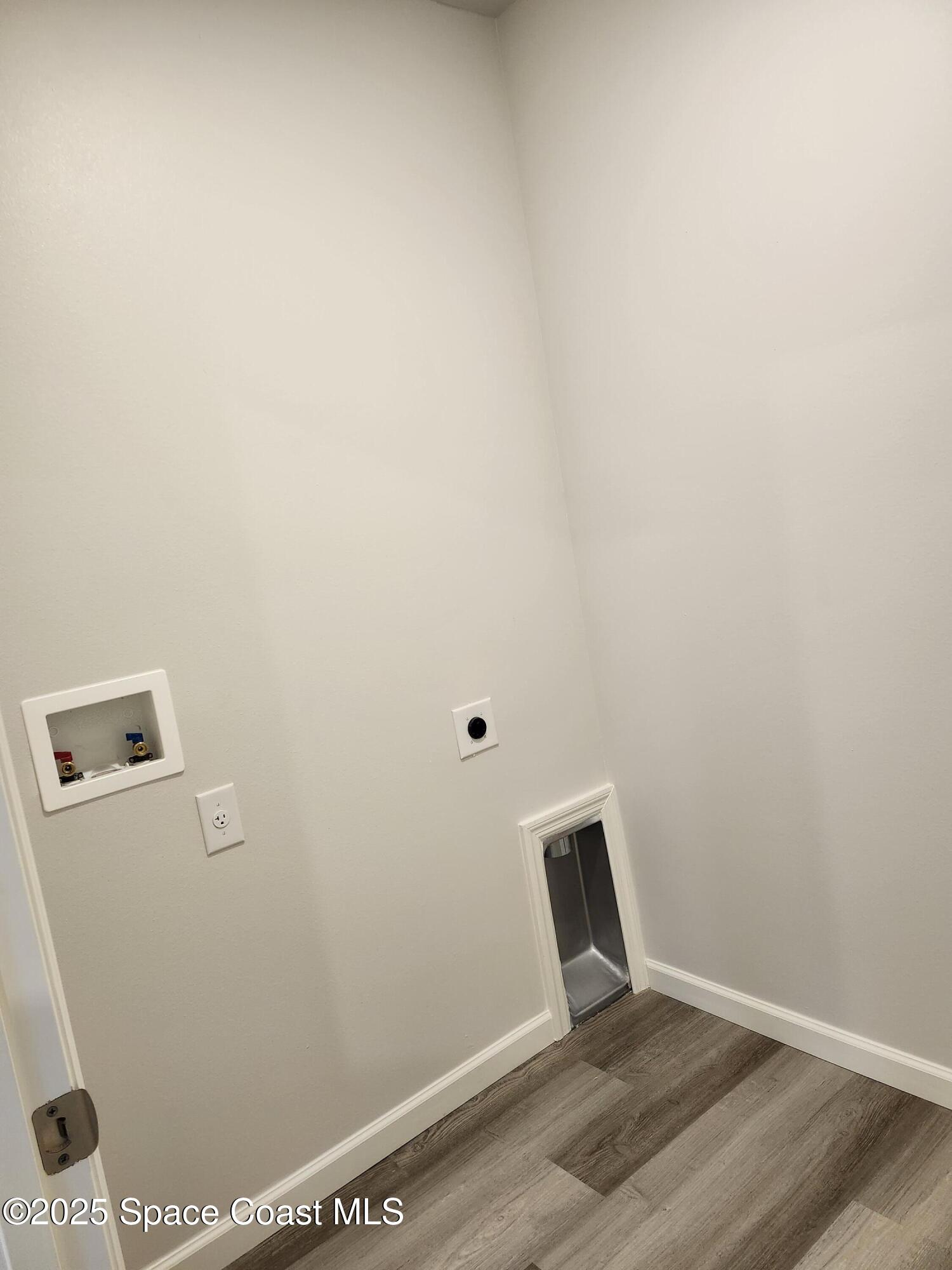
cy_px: 635
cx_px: 476
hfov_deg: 58.9
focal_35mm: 23
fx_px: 843
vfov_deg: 73.9
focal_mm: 5.54
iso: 320
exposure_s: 1/120
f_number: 1.8
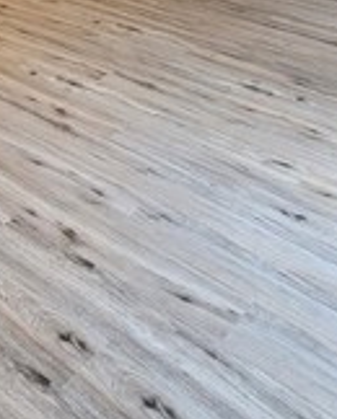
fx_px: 622
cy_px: -186
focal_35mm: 50
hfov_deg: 27.6
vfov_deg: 27.6
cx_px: -39
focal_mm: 2.2
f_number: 2.2
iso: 250
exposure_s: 1/60
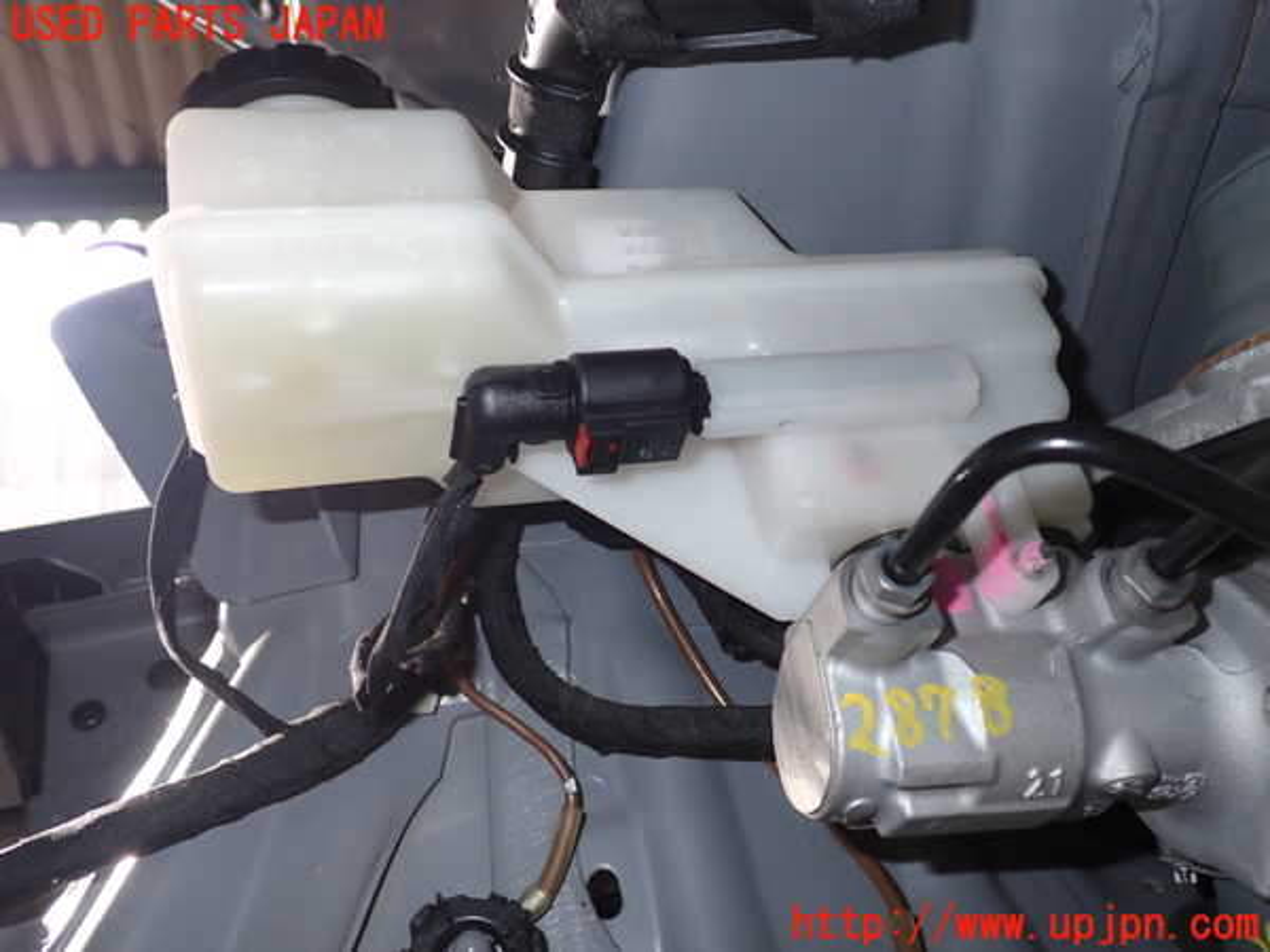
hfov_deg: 60.0
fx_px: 1101
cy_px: 476
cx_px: 635
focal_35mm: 30
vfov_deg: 46.8
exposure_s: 1/30
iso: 200
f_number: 6.3
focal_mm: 5.4
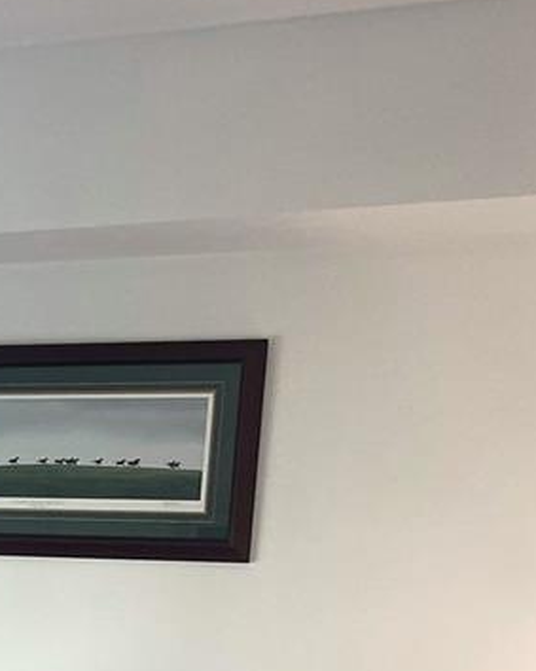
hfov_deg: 17.0
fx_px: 1706
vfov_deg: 20.2
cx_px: -114
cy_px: 897
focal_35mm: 86
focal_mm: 5.1
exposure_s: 1/120
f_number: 1.6
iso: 125
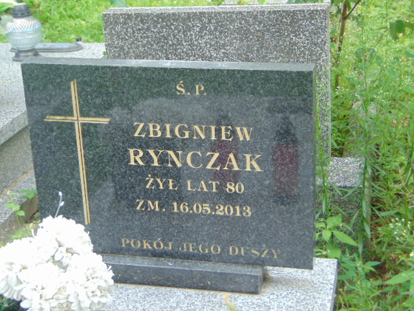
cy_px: 156
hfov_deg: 27.4
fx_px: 849
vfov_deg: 20.7
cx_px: 207
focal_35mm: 71
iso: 80
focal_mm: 12.8
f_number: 3.7
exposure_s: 1/80
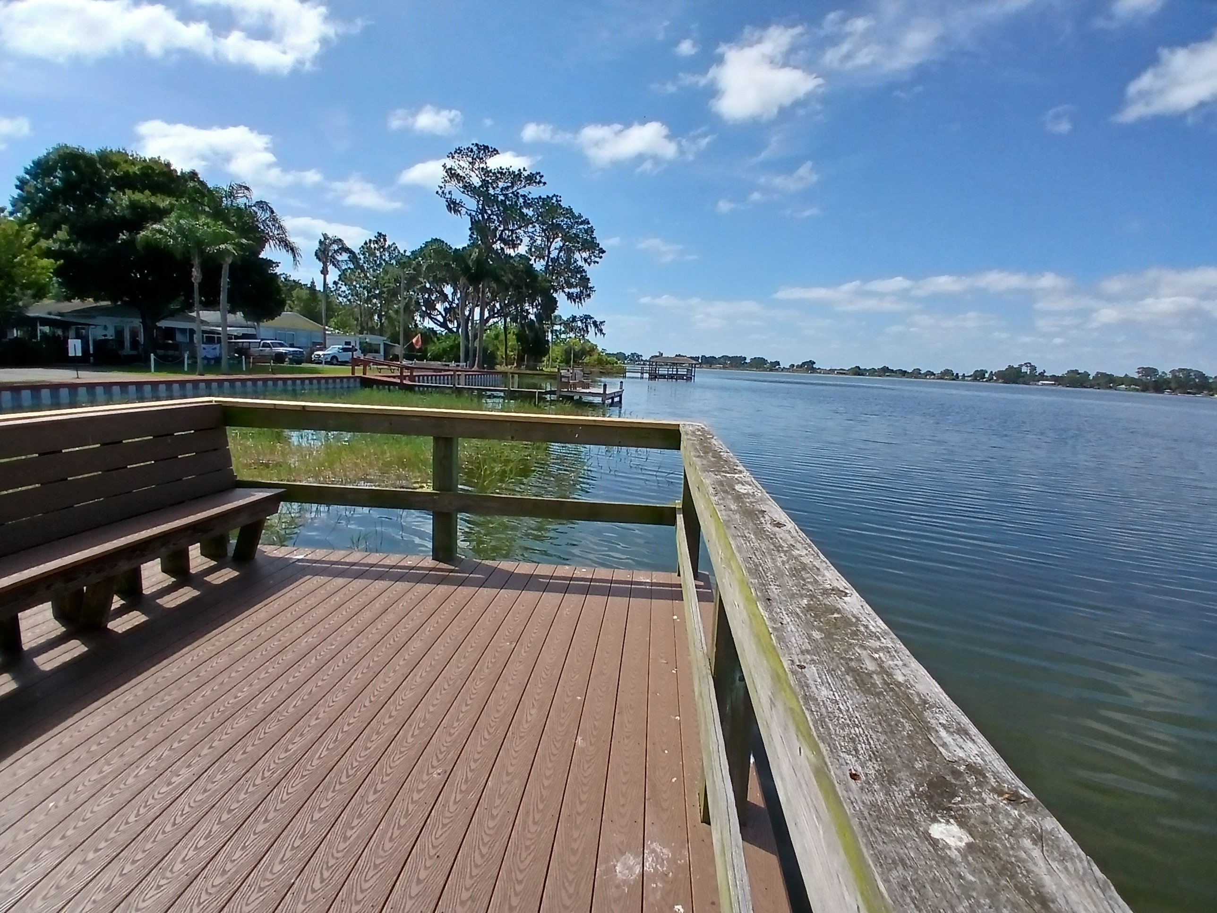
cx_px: 608
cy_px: 456
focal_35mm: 17
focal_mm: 1.4
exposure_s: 1/2137
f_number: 2.2
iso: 50
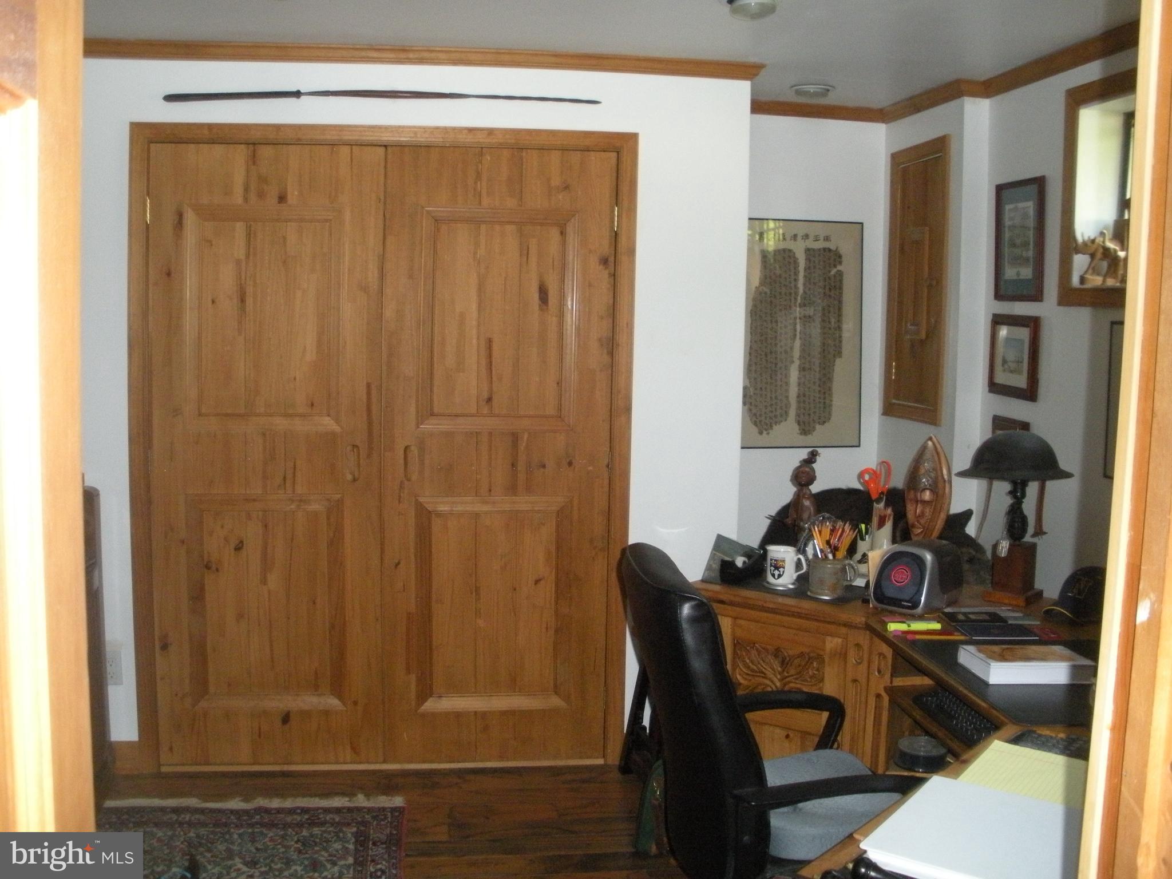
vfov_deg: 39.7
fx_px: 1219
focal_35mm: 36
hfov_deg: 51.4
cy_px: 440
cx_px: 586
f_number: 3.5
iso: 410
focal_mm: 6.3
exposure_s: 1/60
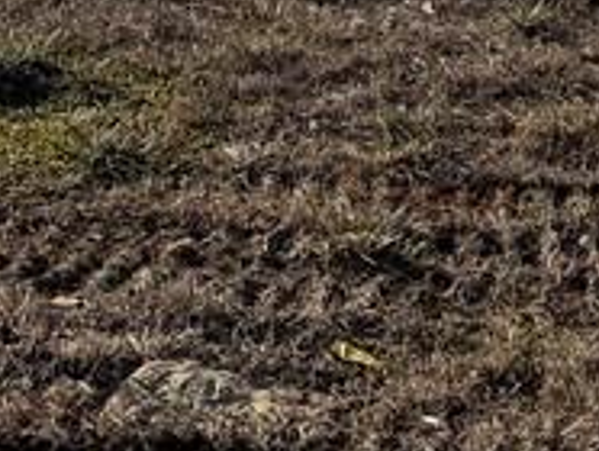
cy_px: -467
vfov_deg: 10.3
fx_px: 2287
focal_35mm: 132
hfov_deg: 14.9
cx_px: 254
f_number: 1.78
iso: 80
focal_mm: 6.76
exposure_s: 1/9091
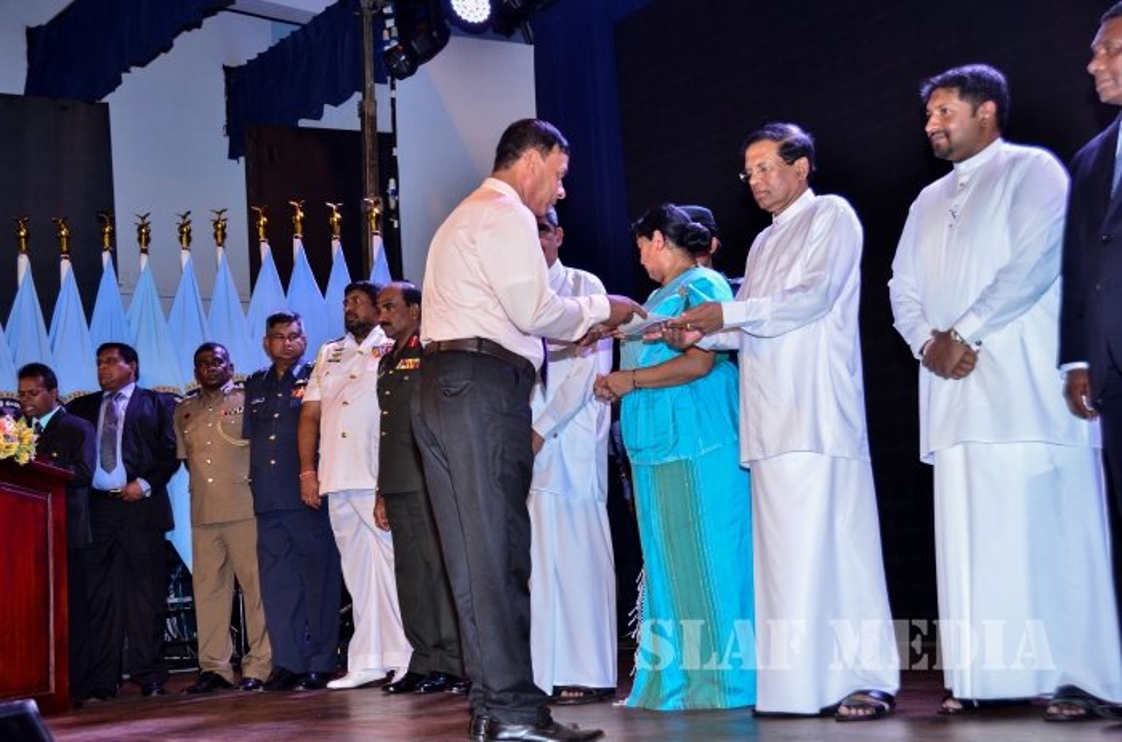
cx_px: 561
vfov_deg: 27.9
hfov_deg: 41.2
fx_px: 1492
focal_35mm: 48
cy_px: 371
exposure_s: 1/125
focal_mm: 32
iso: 400
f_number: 4.5
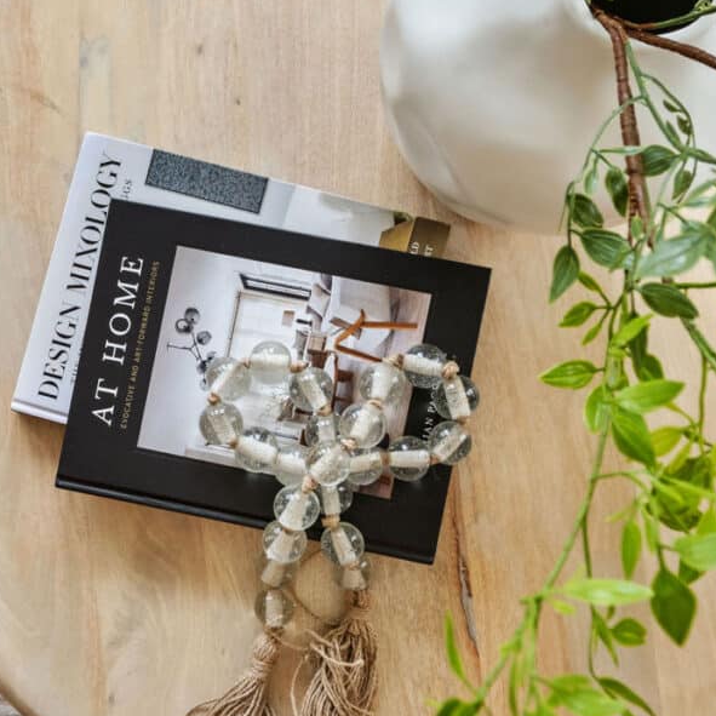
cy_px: 364
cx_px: 127
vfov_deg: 32.2
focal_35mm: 53
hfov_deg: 31.3
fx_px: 1240
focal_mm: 24
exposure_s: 1/30
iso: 500
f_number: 6.4
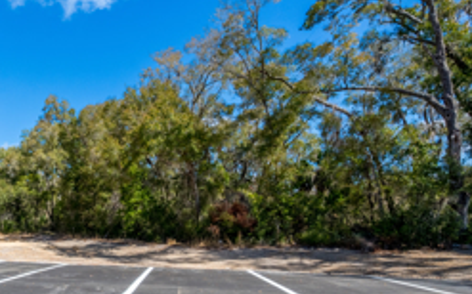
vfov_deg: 44.9
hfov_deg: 62.4
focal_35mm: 26
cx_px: 74
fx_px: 334
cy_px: 241
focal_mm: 14
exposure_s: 1/5000
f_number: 8
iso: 400
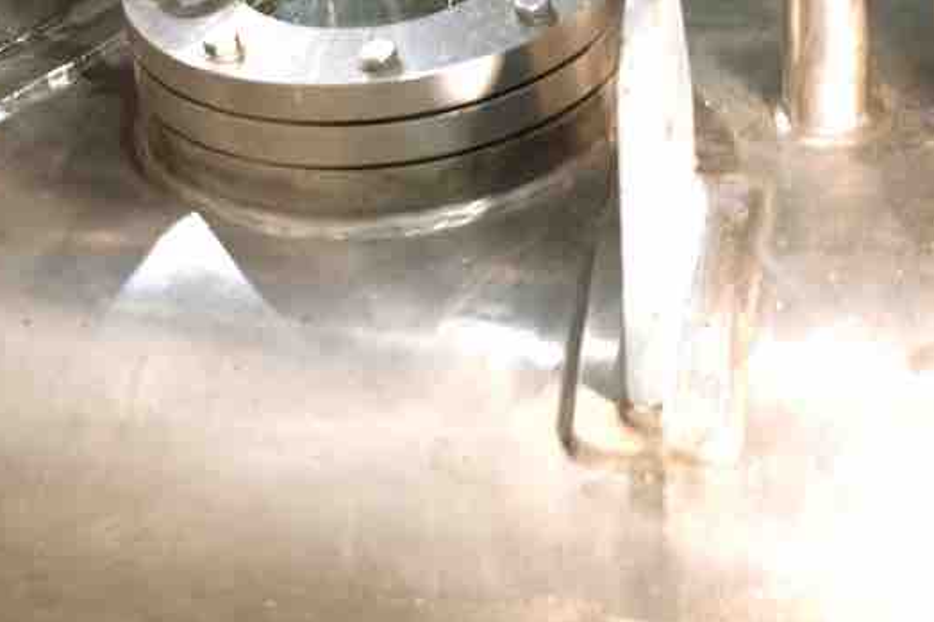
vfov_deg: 4.9
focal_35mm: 279
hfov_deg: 7.2
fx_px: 7234
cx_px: -838
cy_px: -528
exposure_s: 1/50
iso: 640
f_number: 2.8
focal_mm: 73
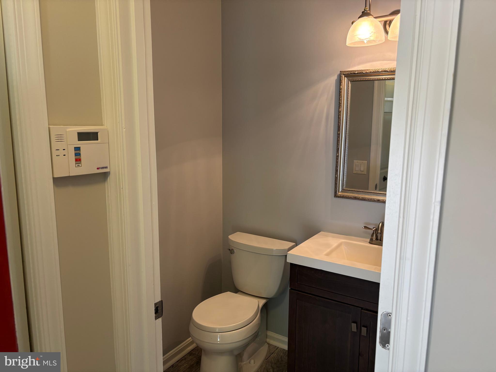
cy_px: 186
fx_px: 373
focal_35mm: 26
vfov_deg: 53.1
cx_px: 248
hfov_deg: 67.3
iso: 100
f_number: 1.6
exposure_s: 1/60
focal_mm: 5.96
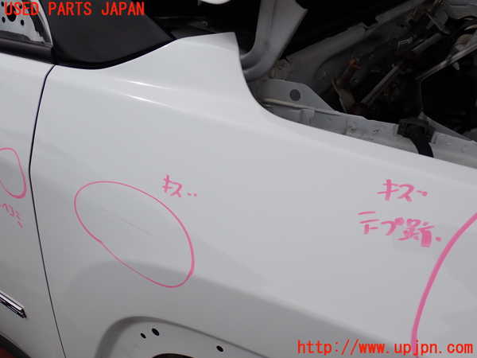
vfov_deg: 44.2
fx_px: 441
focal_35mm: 32
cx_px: 238
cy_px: 179
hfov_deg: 56.8
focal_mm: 5.79
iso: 100
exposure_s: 1/250
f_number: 9
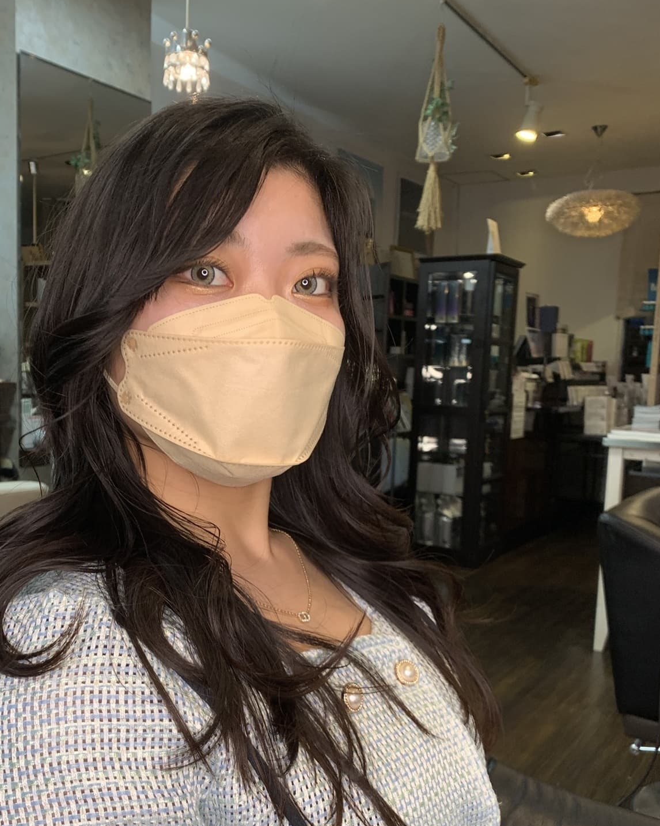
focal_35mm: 34
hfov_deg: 43.0
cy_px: 474
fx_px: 830
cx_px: 249
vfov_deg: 52.7
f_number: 1.8
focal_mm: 4.25
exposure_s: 1/120
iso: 64
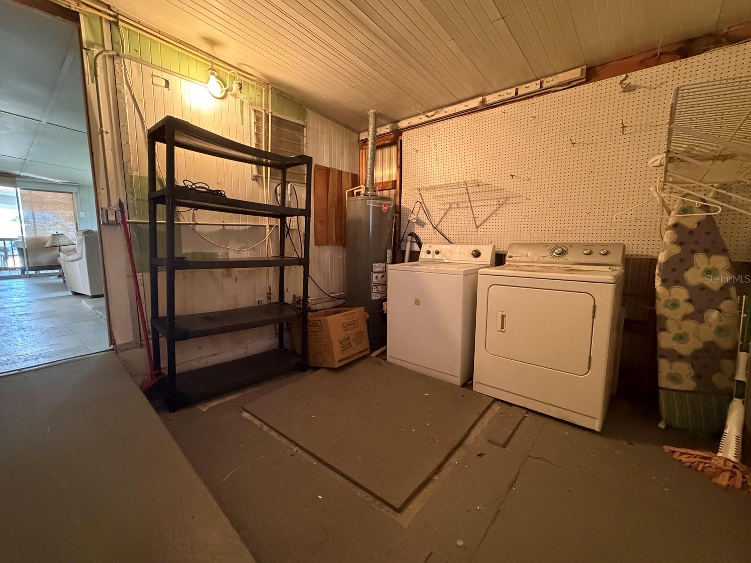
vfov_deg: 81.8
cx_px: 350
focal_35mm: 15
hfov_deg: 98.0
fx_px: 325
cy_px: 278
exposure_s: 1/60
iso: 1000
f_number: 2.2
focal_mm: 2.22
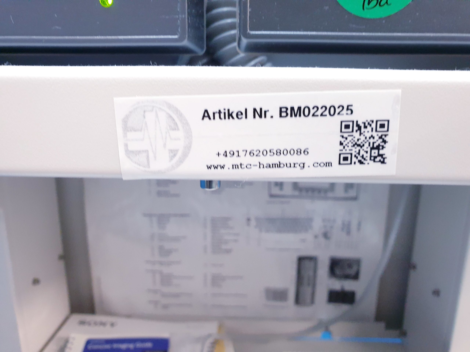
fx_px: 353
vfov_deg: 53.1
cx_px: 235
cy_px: 176
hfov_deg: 67.3
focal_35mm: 26
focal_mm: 4.3
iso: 320
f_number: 2.4
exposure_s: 1/33
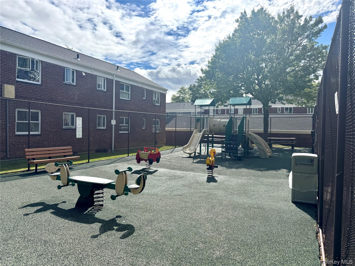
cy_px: 133
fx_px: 246
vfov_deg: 56.8
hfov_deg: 71.6
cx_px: 178
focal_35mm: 24
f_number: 1.78
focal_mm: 6.76
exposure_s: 1/9009
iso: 80
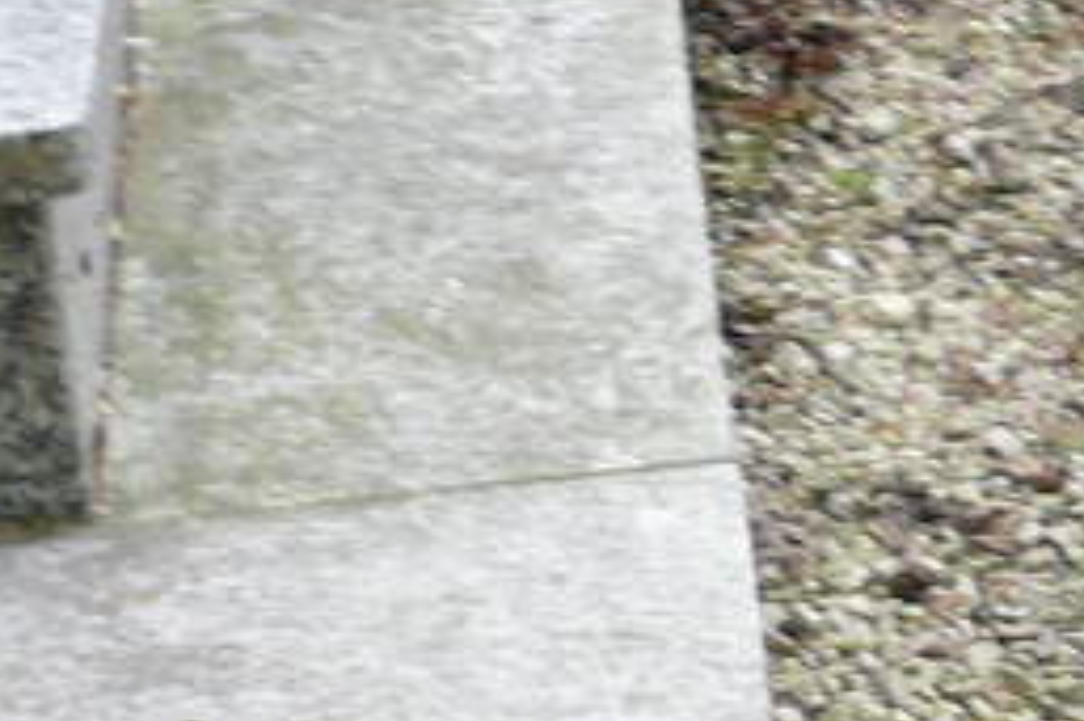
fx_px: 6831
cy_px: 1122
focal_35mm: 227
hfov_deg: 7.9
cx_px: 3197
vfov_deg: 6.0
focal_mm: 7.5
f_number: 3.6
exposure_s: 1/100
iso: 100
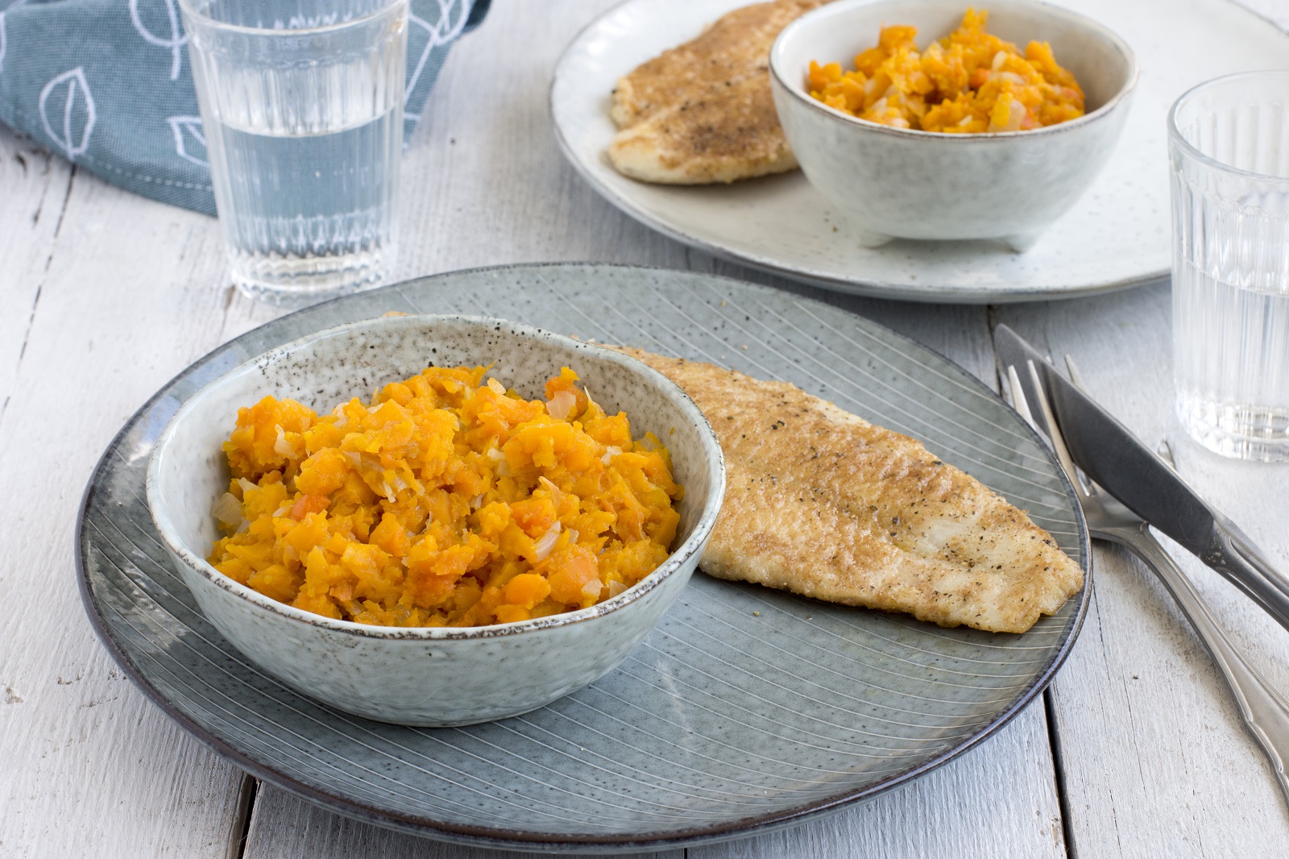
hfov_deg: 27.0
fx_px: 2685
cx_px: 644
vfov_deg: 18.2
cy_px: 430
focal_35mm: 75
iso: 400
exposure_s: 1/80
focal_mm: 50
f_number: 9
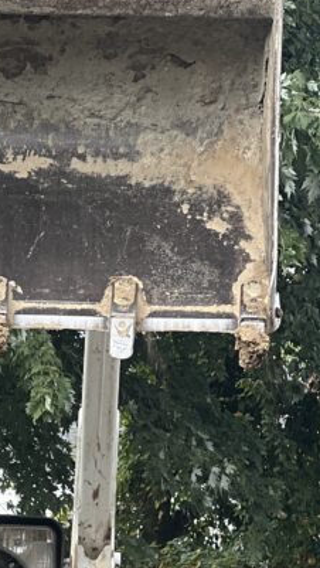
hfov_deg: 5.6
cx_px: -99
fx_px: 3223
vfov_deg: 9.9
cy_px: 660
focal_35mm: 214
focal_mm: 9
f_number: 2.8
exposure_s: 1/122
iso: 20
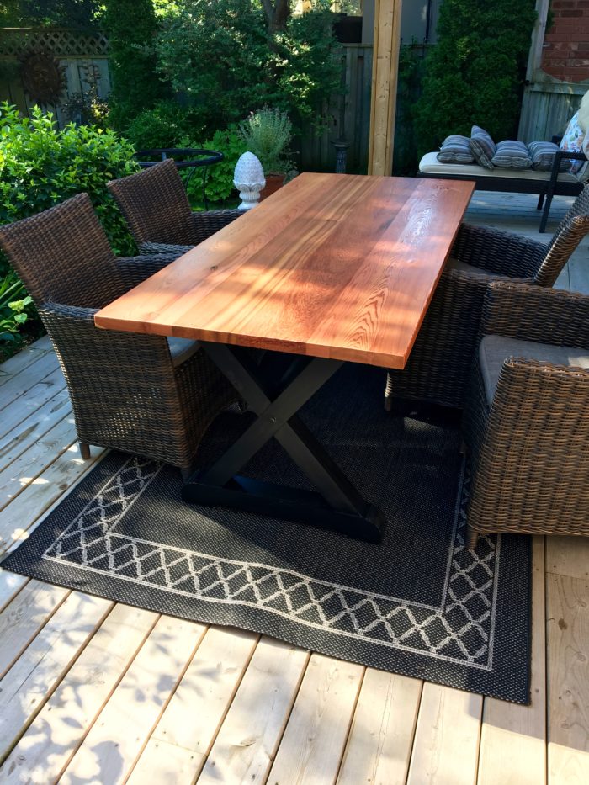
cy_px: 392
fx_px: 658
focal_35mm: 29
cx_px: 294
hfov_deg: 48.2
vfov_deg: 61.7
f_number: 2.2
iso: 25
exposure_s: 1/120
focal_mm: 4.15
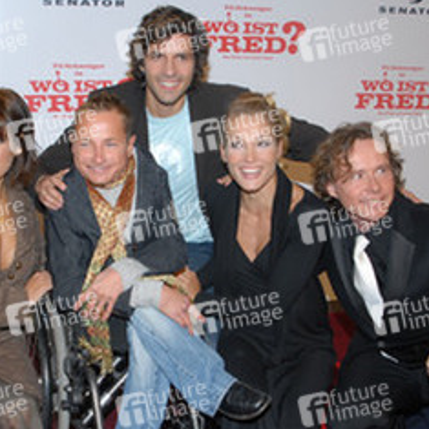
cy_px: 268
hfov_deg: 25.3
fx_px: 953
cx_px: 184
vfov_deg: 25.3
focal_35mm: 68
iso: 400
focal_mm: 28
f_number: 8
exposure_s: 1/250
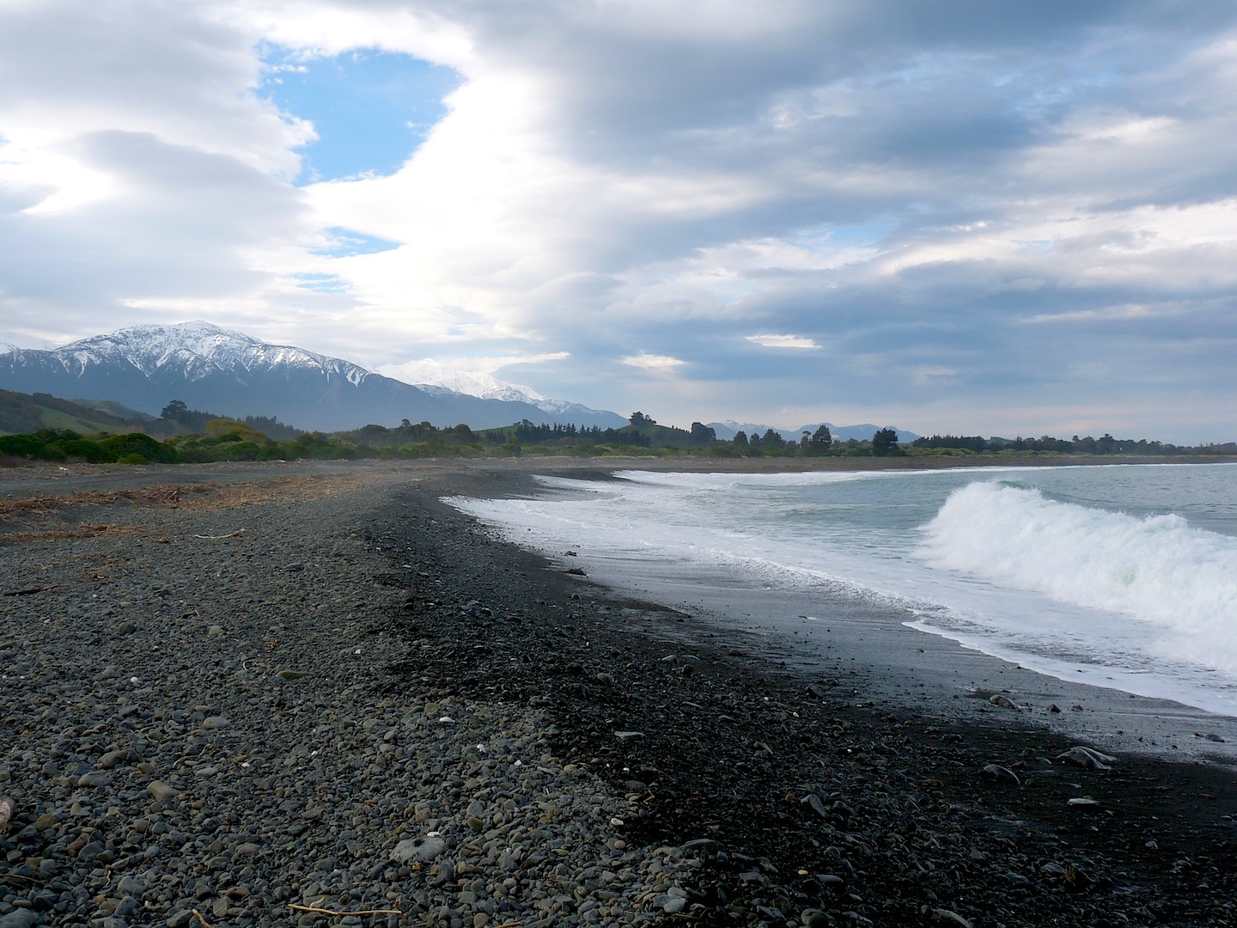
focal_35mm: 34
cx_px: 618
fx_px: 1215
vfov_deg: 41.8
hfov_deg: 54.0
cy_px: 464
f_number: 5.6
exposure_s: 1/250
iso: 100
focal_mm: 6
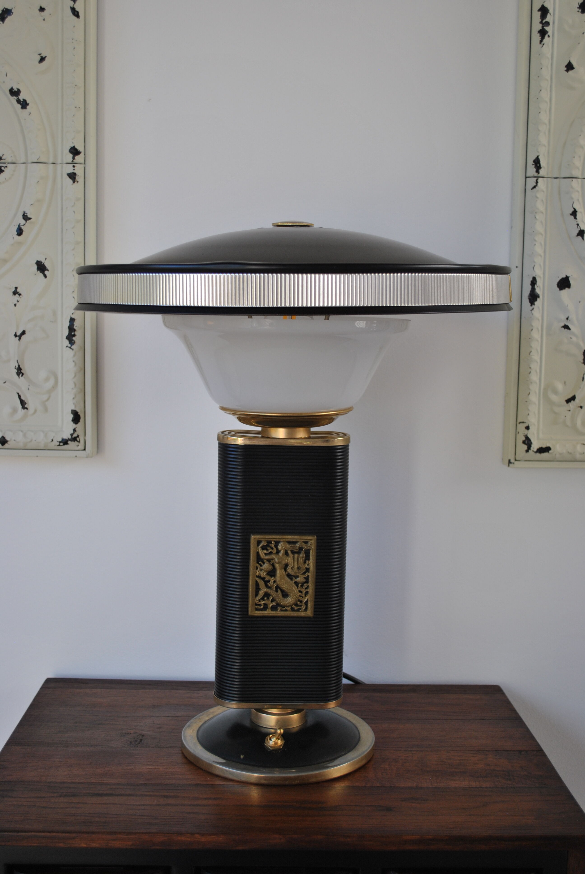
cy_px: 437
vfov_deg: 46.3
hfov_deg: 32.0
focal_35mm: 42
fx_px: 1021
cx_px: 292
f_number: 5
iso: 200
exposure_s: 1/100
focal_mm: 28
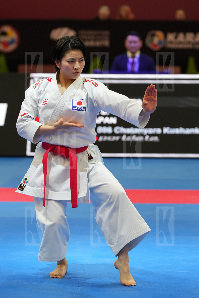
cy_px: 149
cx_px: 100
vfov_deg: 11.2
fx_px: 1518
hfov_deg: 7.5
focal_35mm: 183
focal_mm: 122
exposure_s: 1/1000
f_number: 2.8
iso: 1250
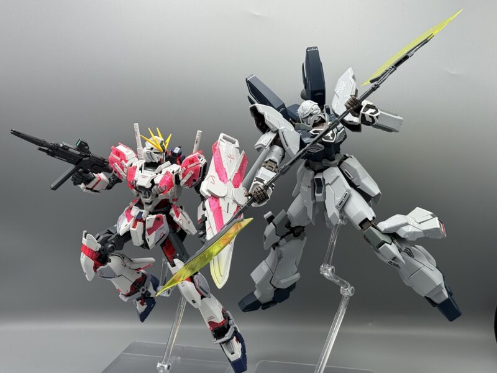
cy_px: 186
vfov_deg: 30.3
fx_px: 689
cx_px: 248
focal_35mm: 48
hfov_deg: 39.7
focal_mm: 6.76
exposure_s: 1/568
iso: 64
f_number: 1.78
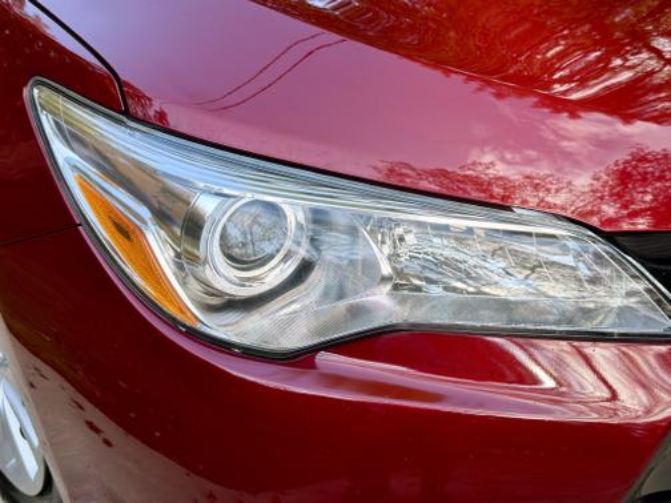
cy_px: 252
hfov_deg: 40.4
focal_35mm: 47
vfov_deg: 30.9
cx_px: 336
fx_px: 911
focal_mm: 6.76
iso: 80
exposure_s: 1/557
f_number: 1.78
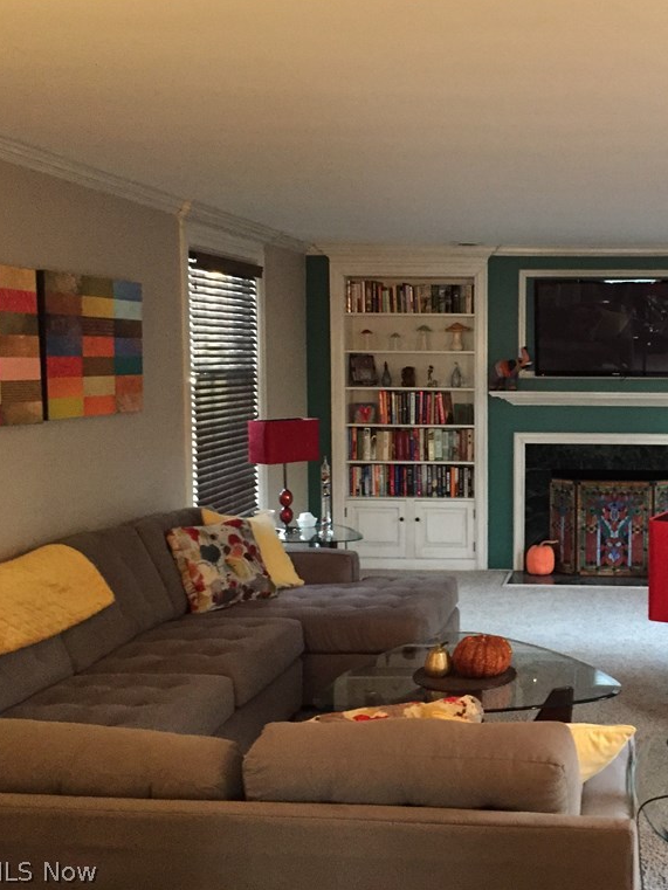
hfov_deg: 35.1
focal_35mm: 39
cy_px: 442
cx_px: 574
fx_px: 1003
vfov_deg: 47.9
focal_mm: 4.15
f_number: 2.2
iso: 400
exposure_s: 1/15
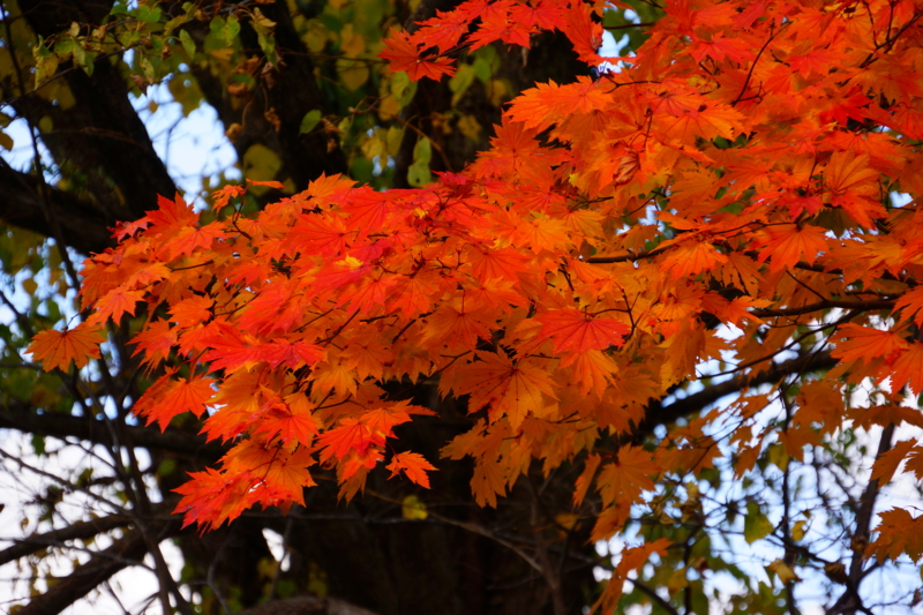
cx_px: 462
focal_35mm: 205
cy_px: 308
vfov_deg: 6.7
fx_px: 5255
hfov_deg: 10.0
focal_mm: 137
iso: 160
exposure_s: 1/250
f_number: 6.3
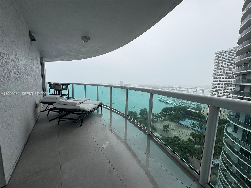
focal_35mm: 14
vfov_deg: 85.7
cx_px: 126
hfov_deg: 102.1
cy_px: 94
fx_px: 102
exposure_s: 1/1370
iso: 40
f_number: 2.2
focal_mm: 2.22
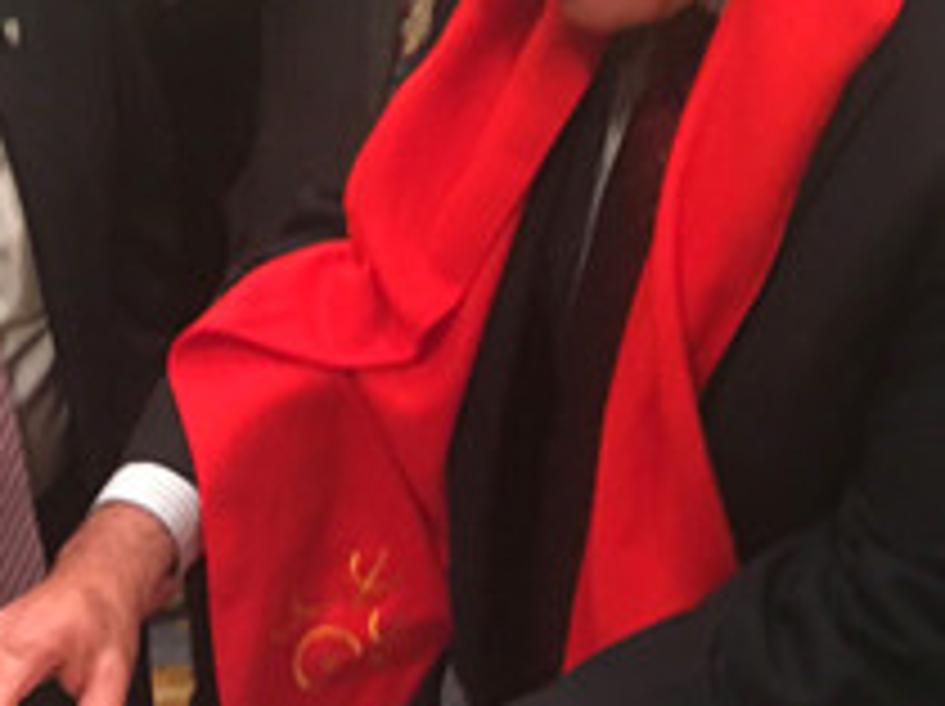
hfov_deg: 22.8
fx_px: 2263
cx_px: 27
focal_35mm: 83
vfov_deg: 17.7
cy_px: 490
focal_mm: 4.15
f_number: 2.2
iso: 400
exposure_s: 1/17
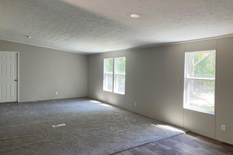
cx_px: 118
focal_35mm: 27
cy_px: 70
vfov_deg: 47.8
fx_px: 175
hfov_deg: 67.4
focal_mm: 5.1
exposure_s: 1/121
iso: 100
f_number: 1.6
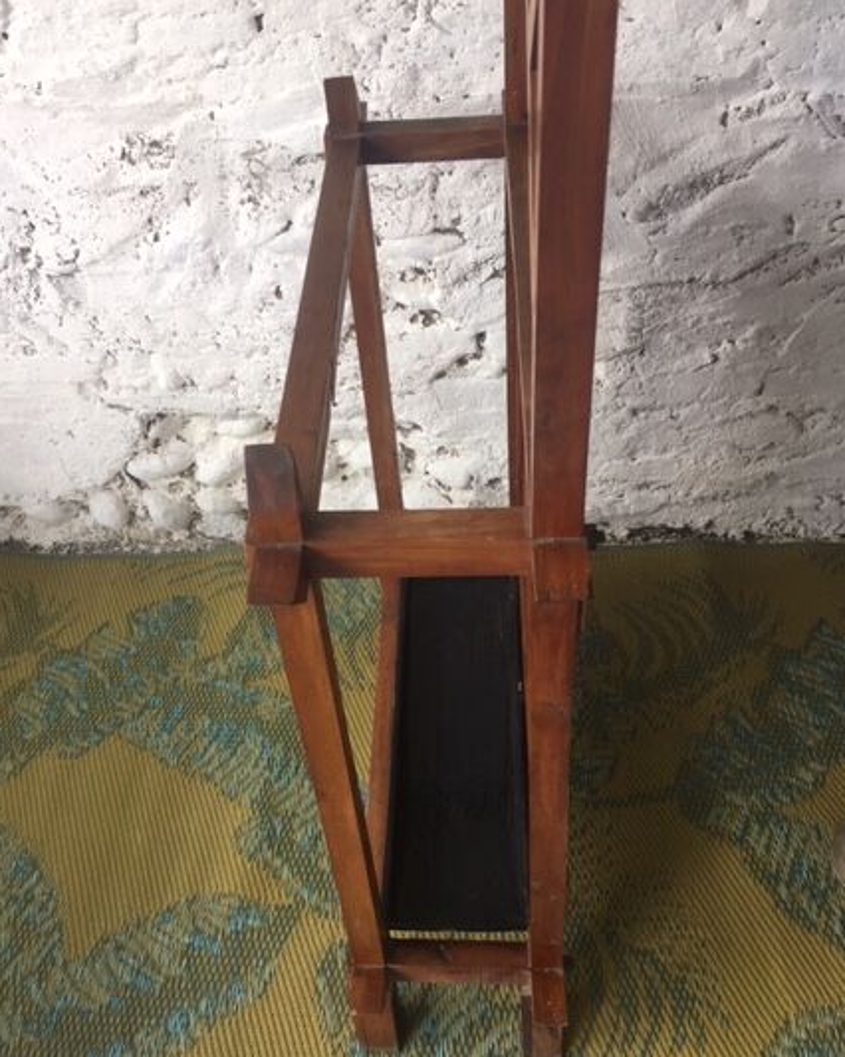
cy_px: 585
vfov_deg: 52.8
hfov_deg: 43.3
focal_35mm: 34
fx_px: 1063
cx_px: 373
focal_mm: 4.15
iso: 40
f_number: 2.2
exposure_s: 1/100
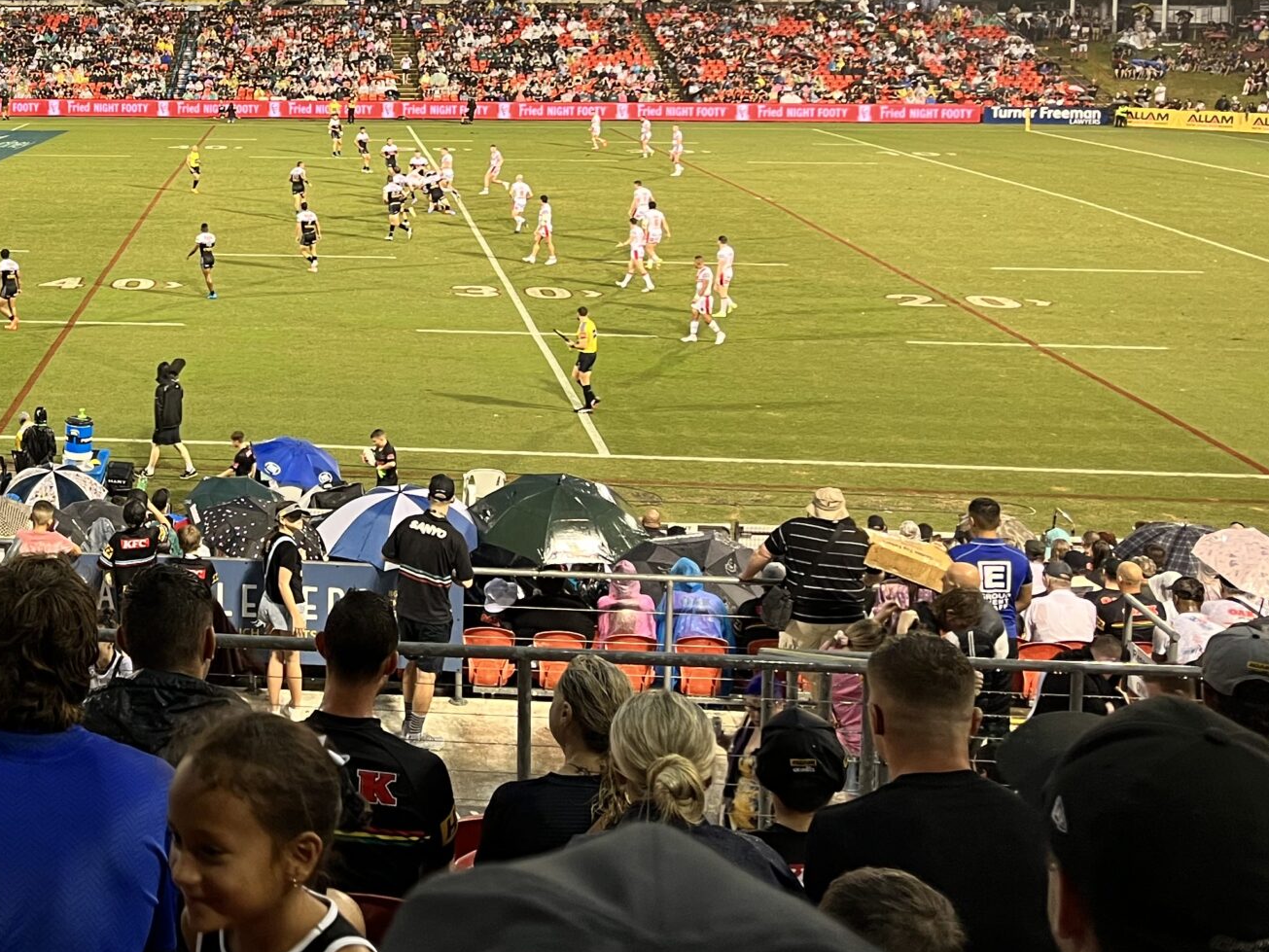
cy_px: 152
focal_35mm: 51
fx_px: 1870
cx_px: 86
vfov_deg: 27.8
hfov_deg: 35.0
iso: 80
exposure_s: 1/50
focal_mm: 5.1
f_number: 1.6
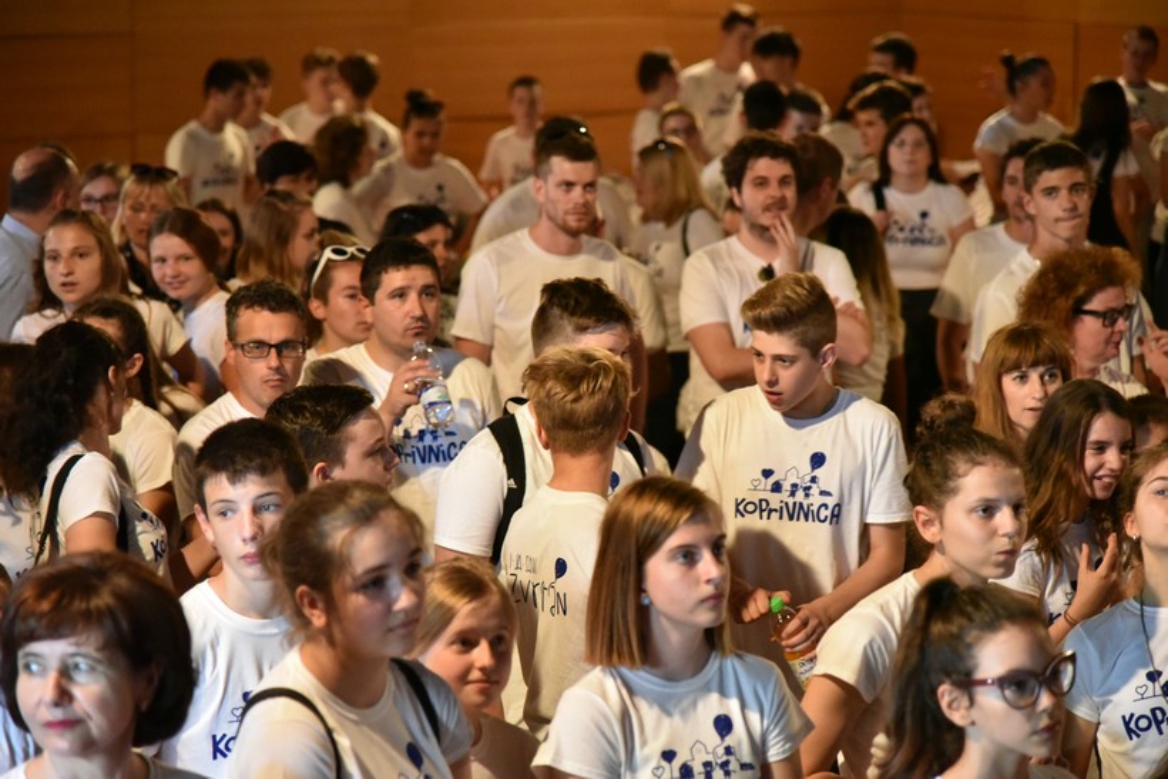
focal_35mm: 105
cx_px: 584
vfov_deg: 13.0
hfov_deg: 19.5
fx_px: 3407
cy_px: 390
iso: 10000
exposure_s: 1/250
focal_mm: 105
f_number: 4
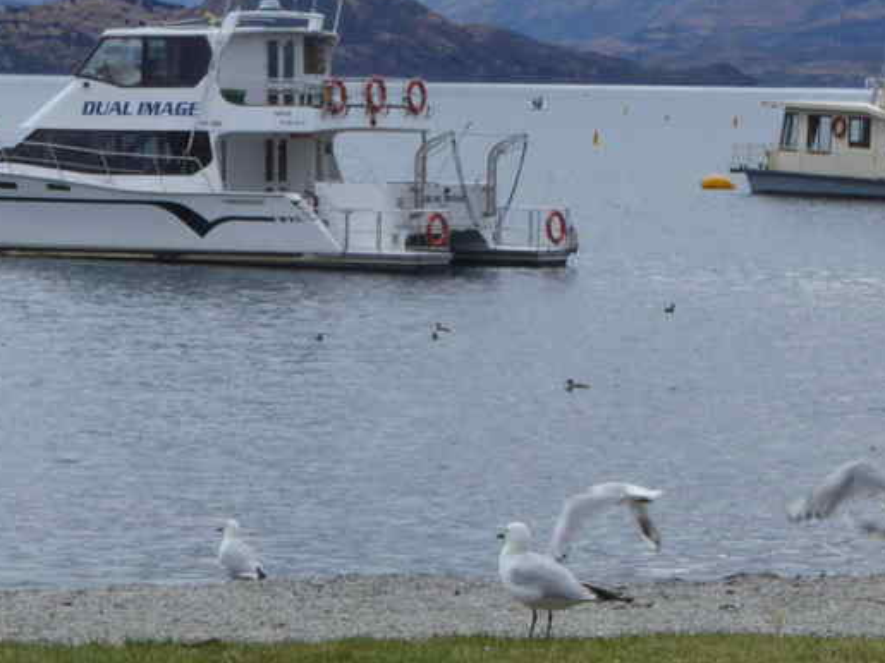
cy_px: 266
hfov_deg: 10.7
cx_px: 345
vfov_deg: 8.1
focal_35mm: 184
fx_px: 4703
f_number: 7.1
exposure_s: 1/250
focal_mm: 13.2
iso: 100
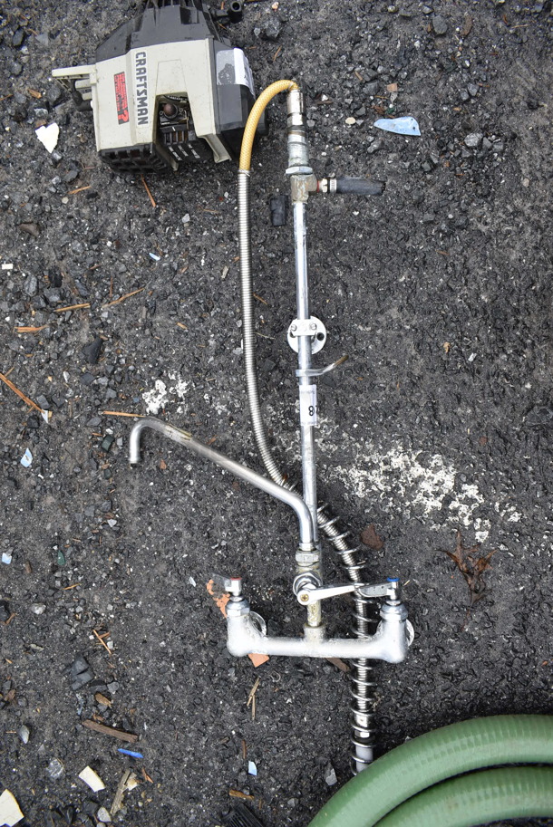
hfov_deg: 48.0
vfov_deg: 67.3
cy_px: 414
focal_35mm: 27
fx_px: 621
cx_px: 276
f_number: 6.3
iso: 200
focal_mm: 18
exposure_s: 1/200
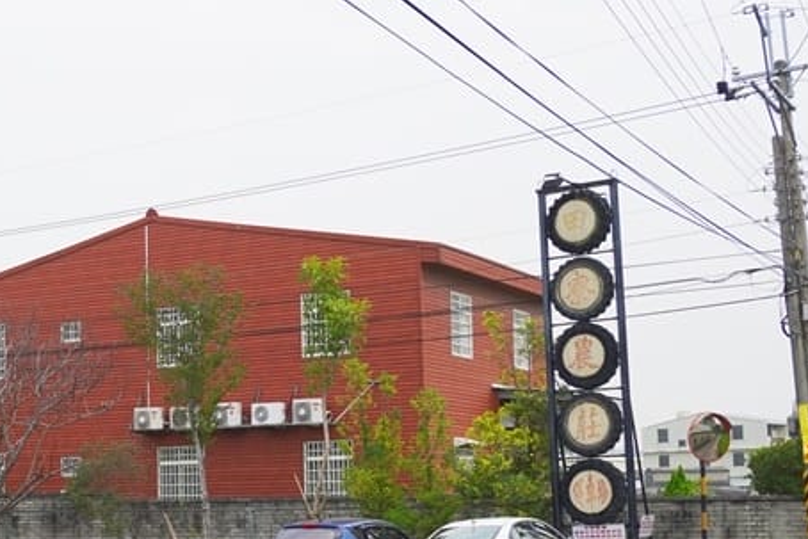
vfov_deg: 19.7
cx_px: 94
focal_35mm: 69
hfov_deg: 28.2
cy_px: 362
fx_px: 1549
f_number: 5
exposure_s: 1/640
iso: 100
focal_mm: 22
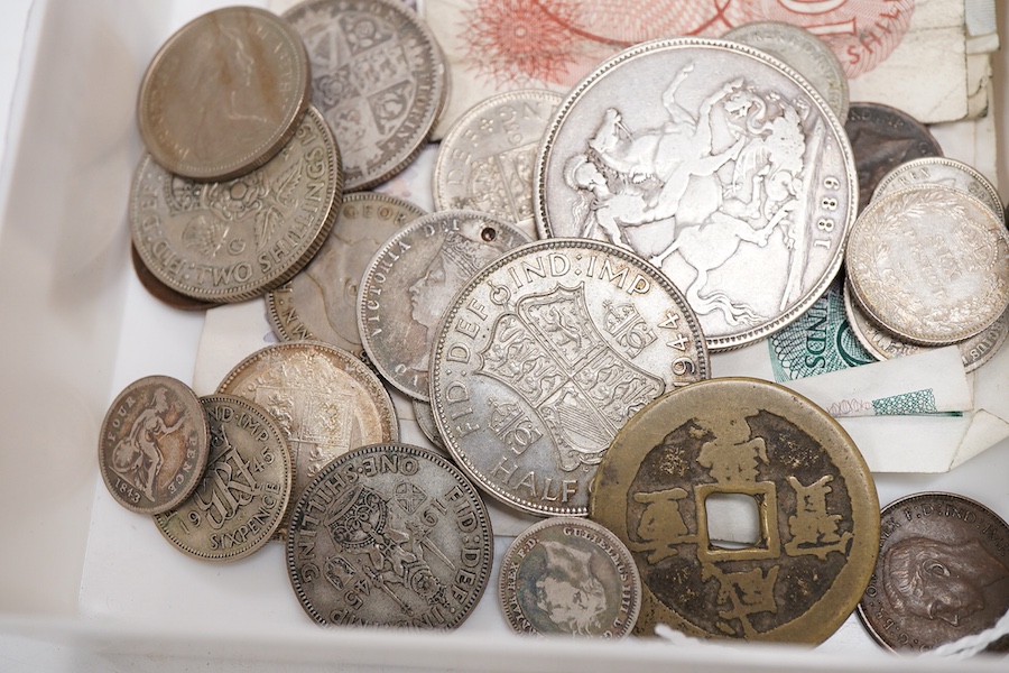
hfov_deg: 43.6
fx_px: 1261
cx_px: 504
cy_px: 336
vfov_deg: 29.9
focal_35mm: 45
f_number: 9
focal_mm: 30
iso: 1250
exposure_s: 1/125
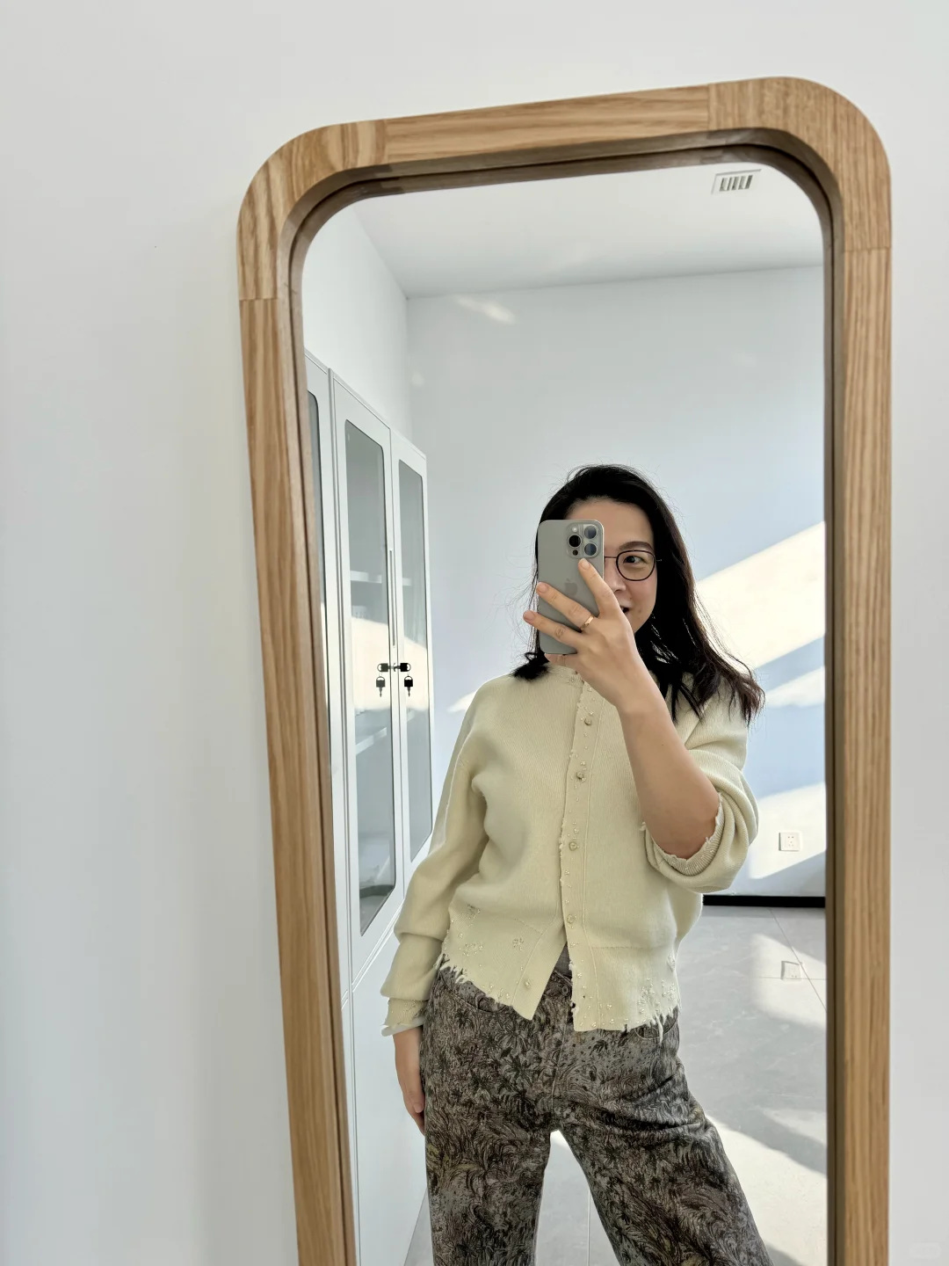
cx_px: 474
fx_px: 877
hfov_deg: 56.8
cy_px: 633
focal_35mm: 24
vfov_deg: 71.6
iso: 64
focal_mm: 6.76
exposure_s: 1/189
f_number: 1.78
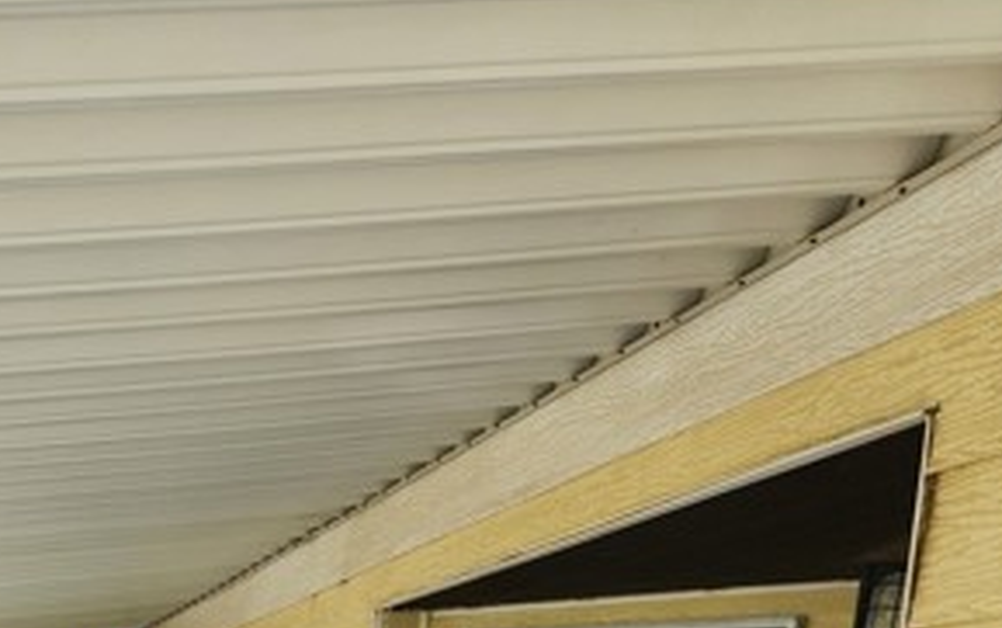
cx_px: 222
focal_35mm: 54
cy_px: 1065
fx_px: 1475
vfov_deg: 19.3
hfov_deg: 36.4
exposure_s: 1/363
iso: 20
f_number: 1.8
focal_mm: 5.4
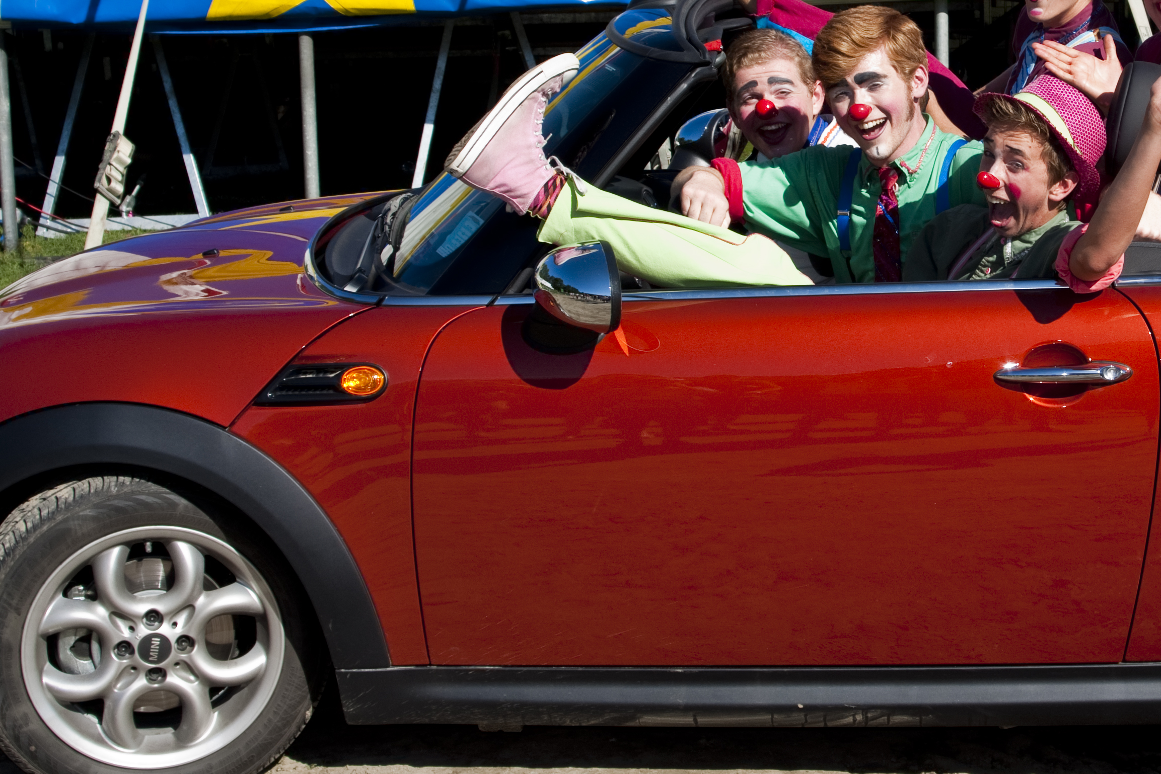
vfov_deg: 17.4
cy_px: 213
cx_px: 1015
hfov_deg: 25.3
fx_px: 2516
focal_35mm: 78
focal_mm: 28
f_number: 11
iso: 200
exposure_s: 1/200
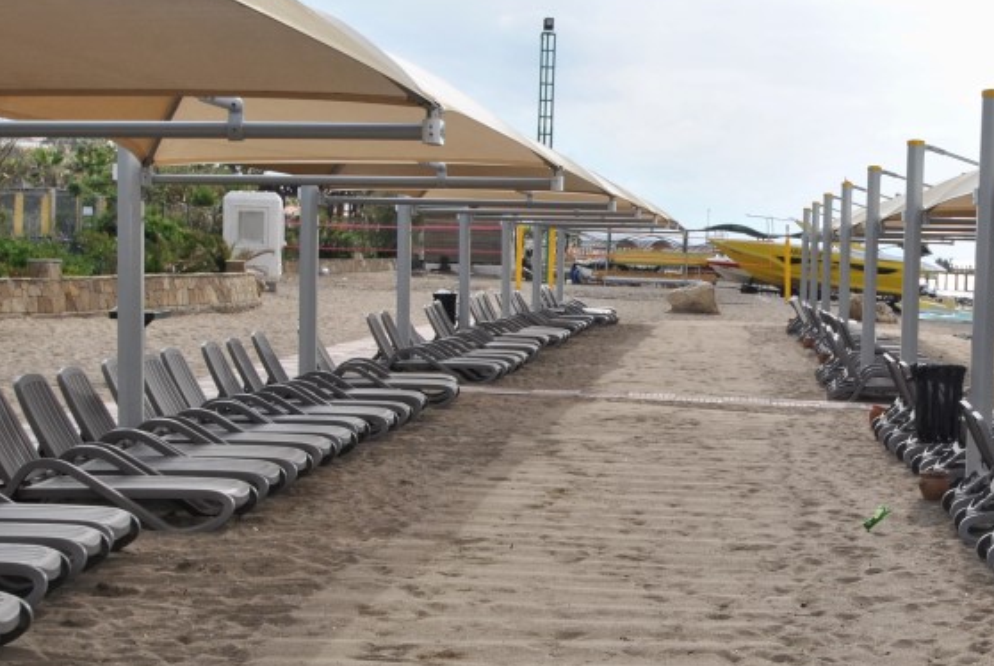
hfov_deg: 26.6
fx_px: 2046
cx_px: 840
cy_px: 376
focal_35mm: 74
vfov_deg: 18.5
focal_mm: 24
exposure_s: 1/200
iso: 100
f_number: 10
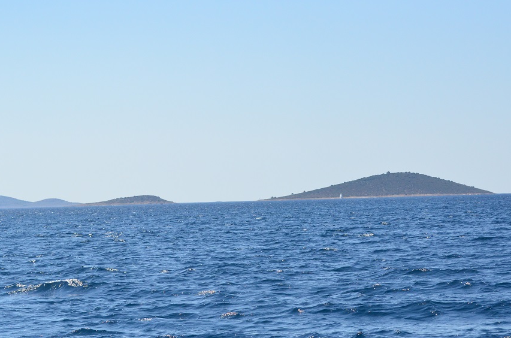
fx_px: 1741
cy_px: 178
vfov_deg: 11.1
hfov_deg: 16.7
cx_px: 275
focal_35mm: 123
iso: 1000
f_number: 5.6
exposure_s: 1/8000
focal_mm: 70
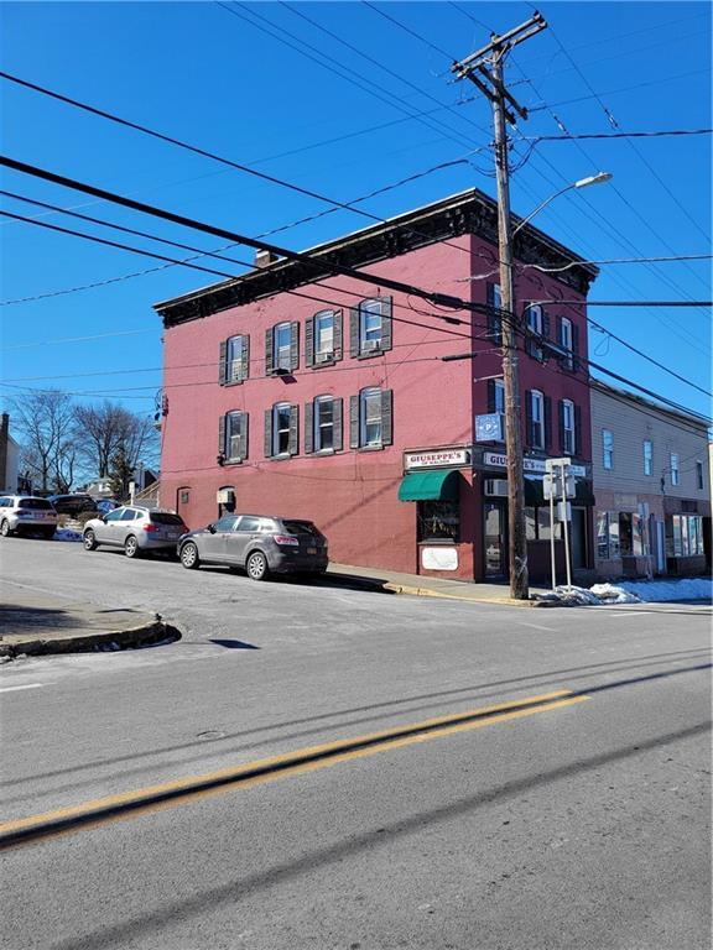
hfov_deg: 53.1
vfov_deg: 67.3
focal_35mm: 26
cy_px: 475
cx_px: 356
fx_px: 714
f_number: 1.8
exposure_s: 1/1775
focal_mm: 5.4
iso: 40
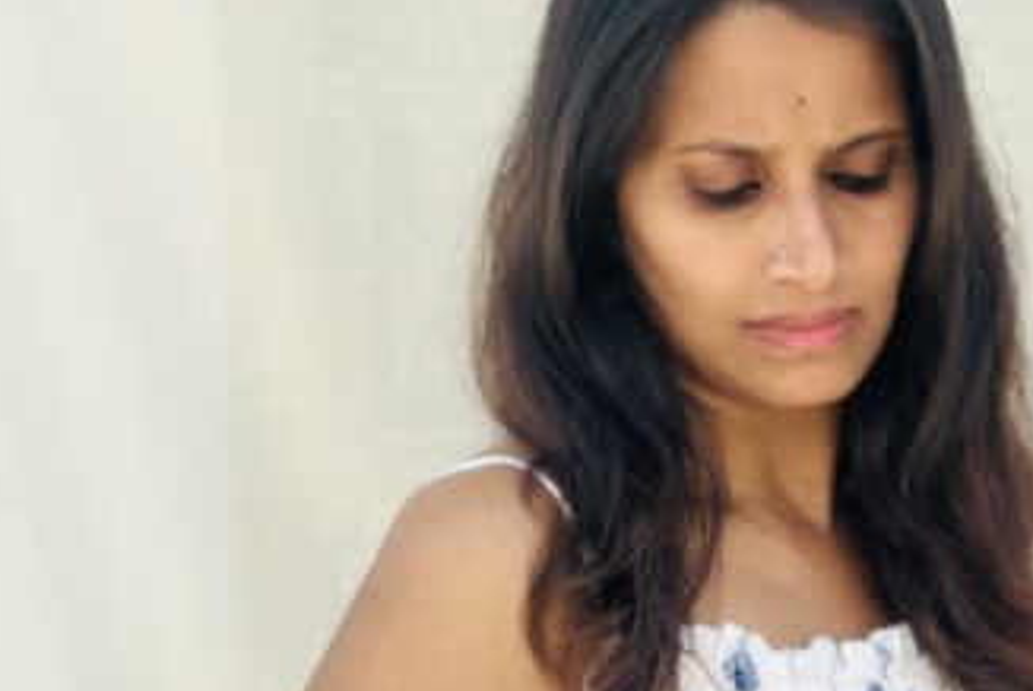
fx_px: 2929
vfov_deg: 13.2
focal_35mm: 102
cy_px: 769
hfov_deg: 19.9
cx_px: 767
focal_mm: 6.86
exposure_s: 1/2976
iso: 100
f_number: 1.78
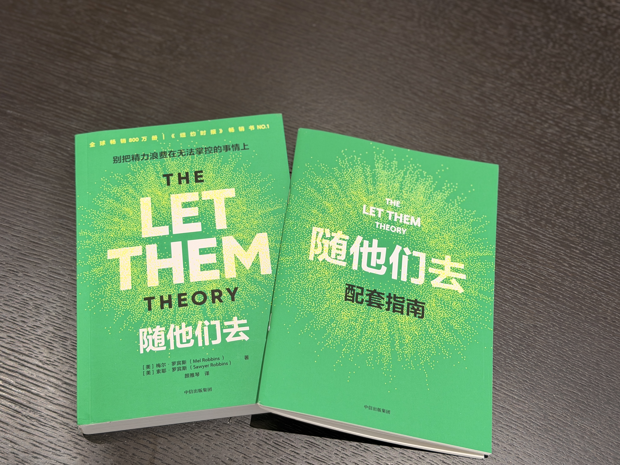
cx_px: 310
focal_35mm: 48
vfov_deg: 30.3
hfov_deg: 39.7
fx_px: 860
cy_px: 232
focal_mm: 6.76
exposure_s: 1/95
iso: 100
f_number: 1.78
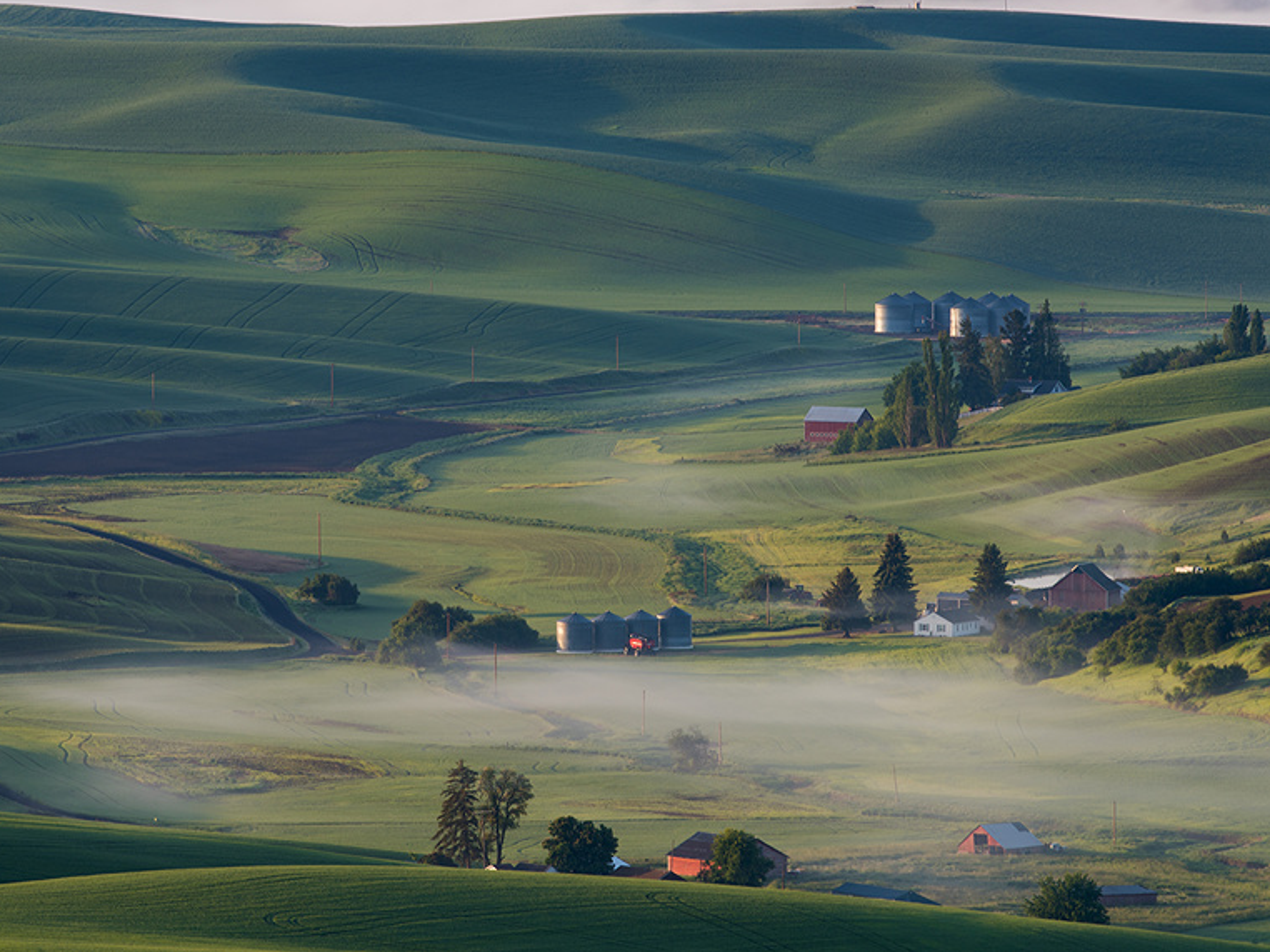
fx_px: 16651
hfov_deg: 4.4
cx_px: 594
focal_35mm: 454
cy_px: 399
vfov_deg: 3.3
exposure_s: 1/20
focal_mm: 360
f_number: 11
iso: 64
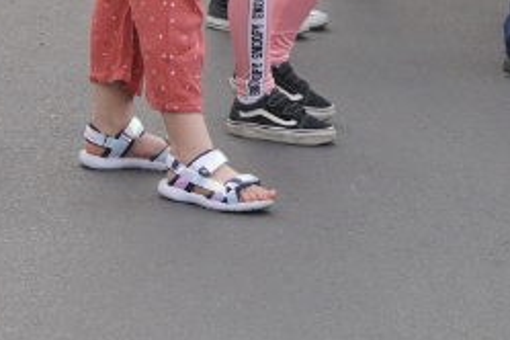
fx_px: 3556
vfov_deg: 5.4
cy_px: -261
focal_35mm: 251
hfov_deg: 8.1
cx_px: -74
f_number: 4
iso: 250
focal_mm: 48
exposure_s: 1/160
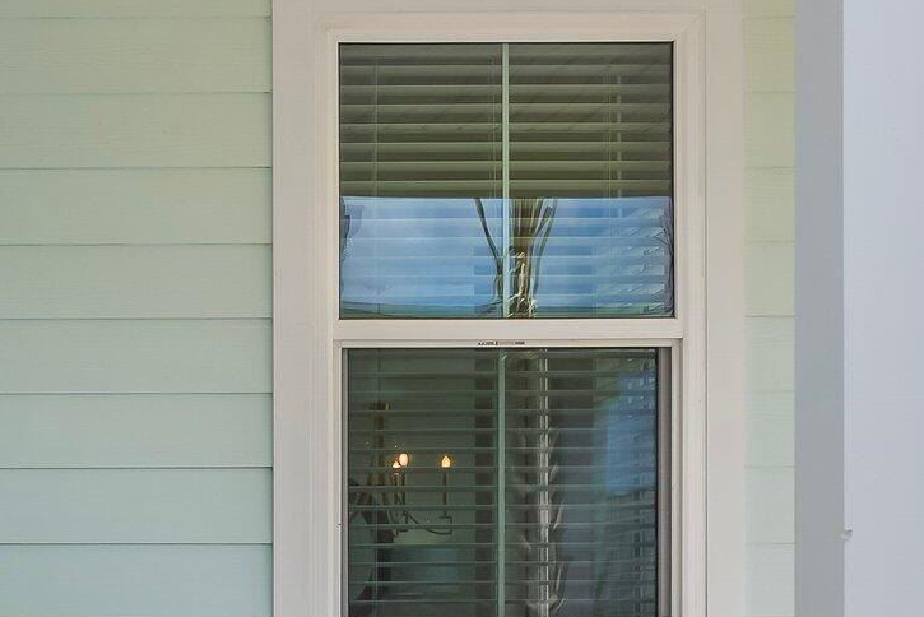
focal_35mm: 96
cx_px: -64
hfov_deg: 20.4
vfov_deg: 14.0
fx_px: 2465
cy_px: 649
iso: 100
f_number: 9
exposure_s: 1/50
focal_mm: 22.8
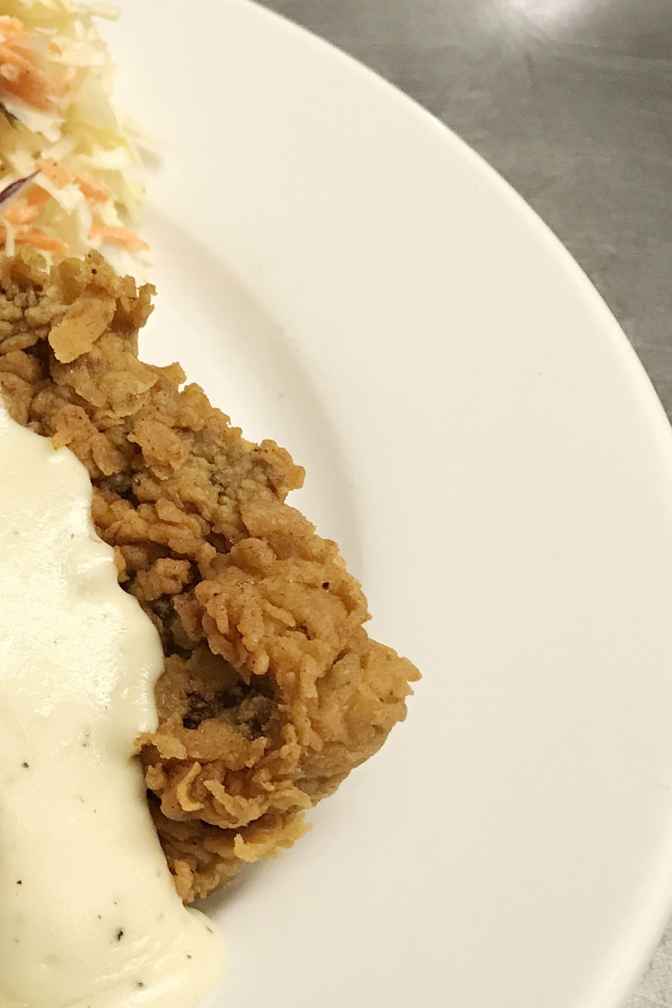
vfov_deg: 36.2
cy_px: 506
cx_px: -197
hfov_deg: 22.1
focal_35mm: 55
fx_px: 1540
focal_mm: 3.99
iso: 32
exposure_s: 1/30
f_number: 1.8
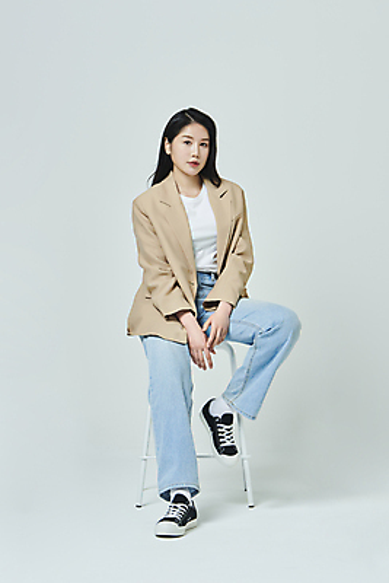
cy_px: 292
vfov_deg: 32.4
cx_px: 194
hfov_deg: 21.9
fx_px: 1004
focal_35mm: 62
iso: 100
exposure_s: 1/125
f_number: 11
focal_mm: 62
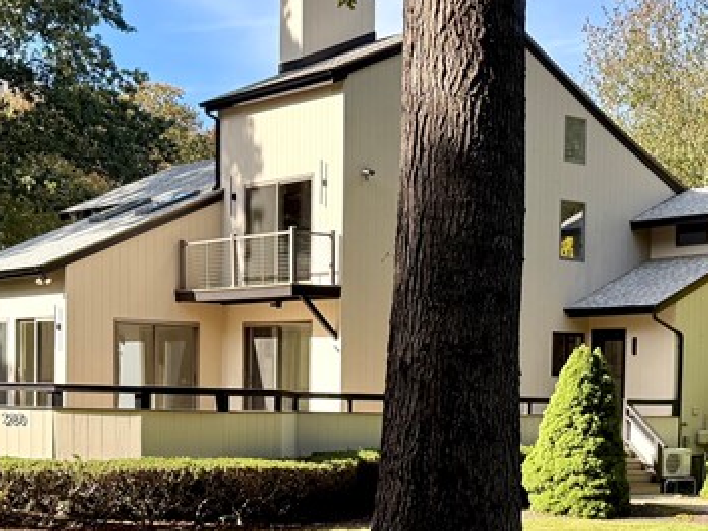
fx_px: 1431
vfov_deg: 20.7
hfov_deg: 27.5
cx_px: 494
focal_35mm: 70
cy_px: 446
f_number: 1.78
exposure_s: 1/1192
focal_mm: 6.76
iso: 100
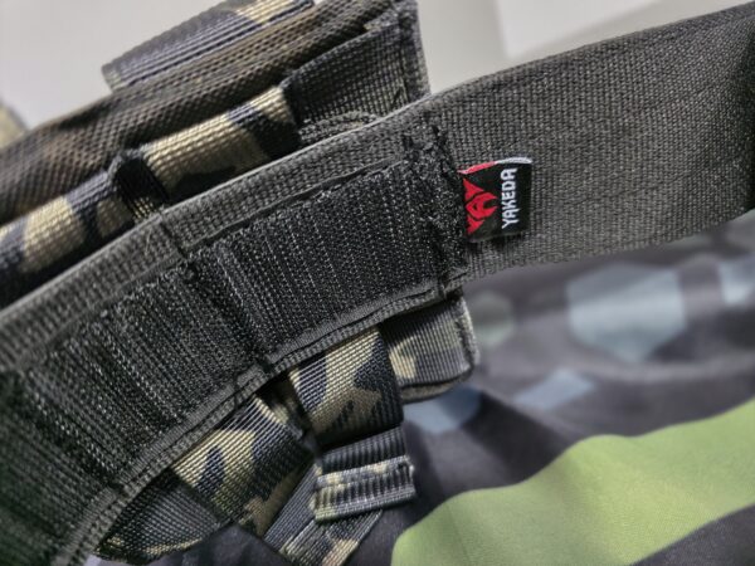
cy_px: 283
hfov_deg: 73.9
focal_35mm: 23
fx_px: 502
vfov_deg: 58.9
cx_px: 378
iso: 1600
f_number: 1.7
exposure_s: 1/50
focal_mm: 6.3
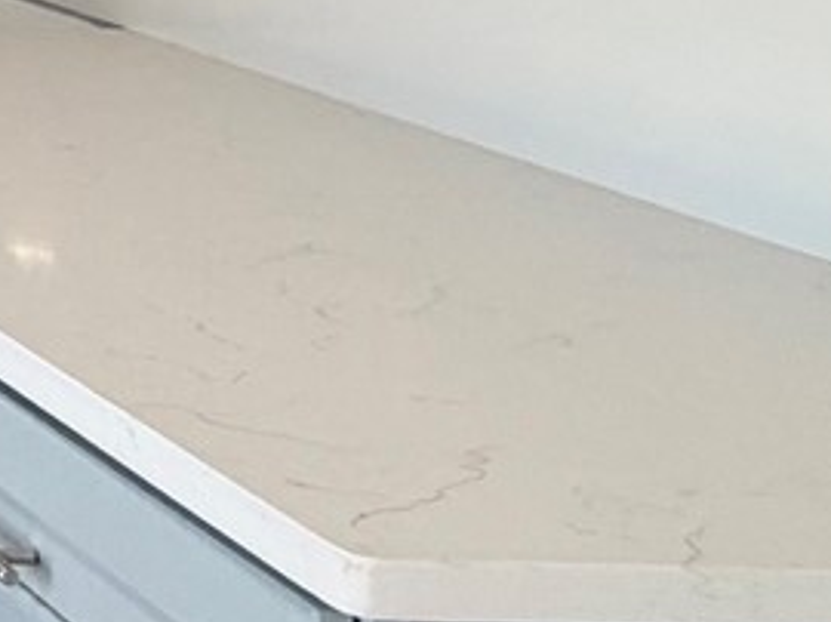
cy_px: -252
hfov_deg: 14.2
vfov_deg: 16.5
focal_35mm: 83
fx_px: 1991
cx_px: -1240
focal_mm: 2.22
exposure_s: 1/120
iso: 125
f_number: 2.2
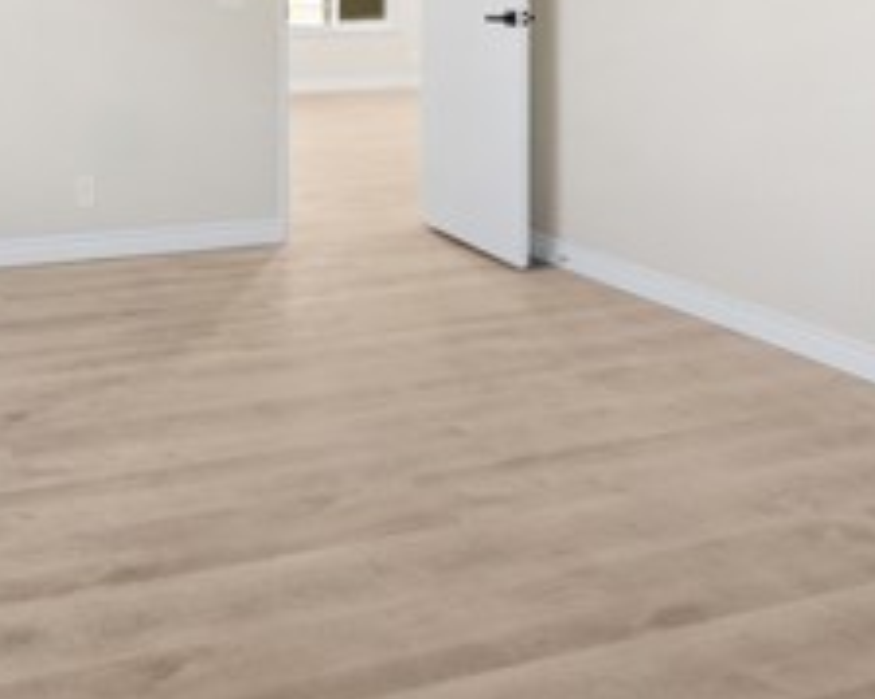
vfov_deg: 31.8
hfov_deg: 39.5
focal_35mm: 43
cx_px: 74
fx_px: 1113
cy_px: -21
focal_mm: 16
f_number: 4
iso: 800
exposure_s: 1/15
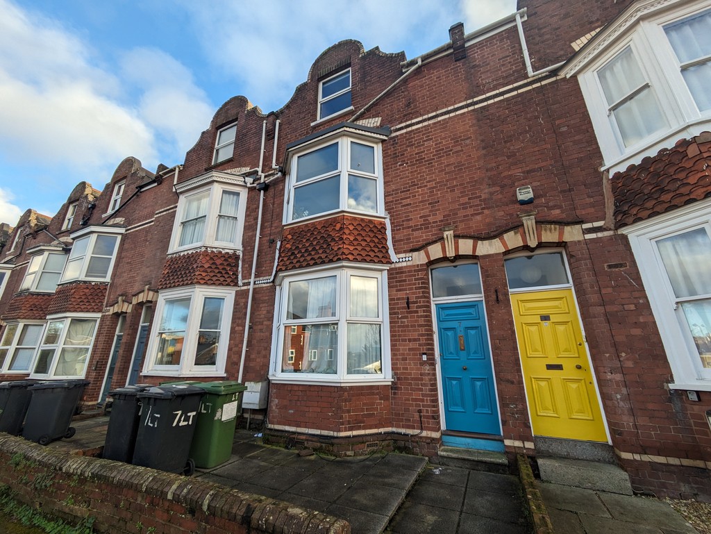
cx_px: 356
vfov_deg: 85.7
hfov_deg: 102.0
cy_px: 267
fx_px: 288
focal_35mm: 14
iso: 49
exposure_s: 1/446
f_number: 2.2
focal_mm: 1.83
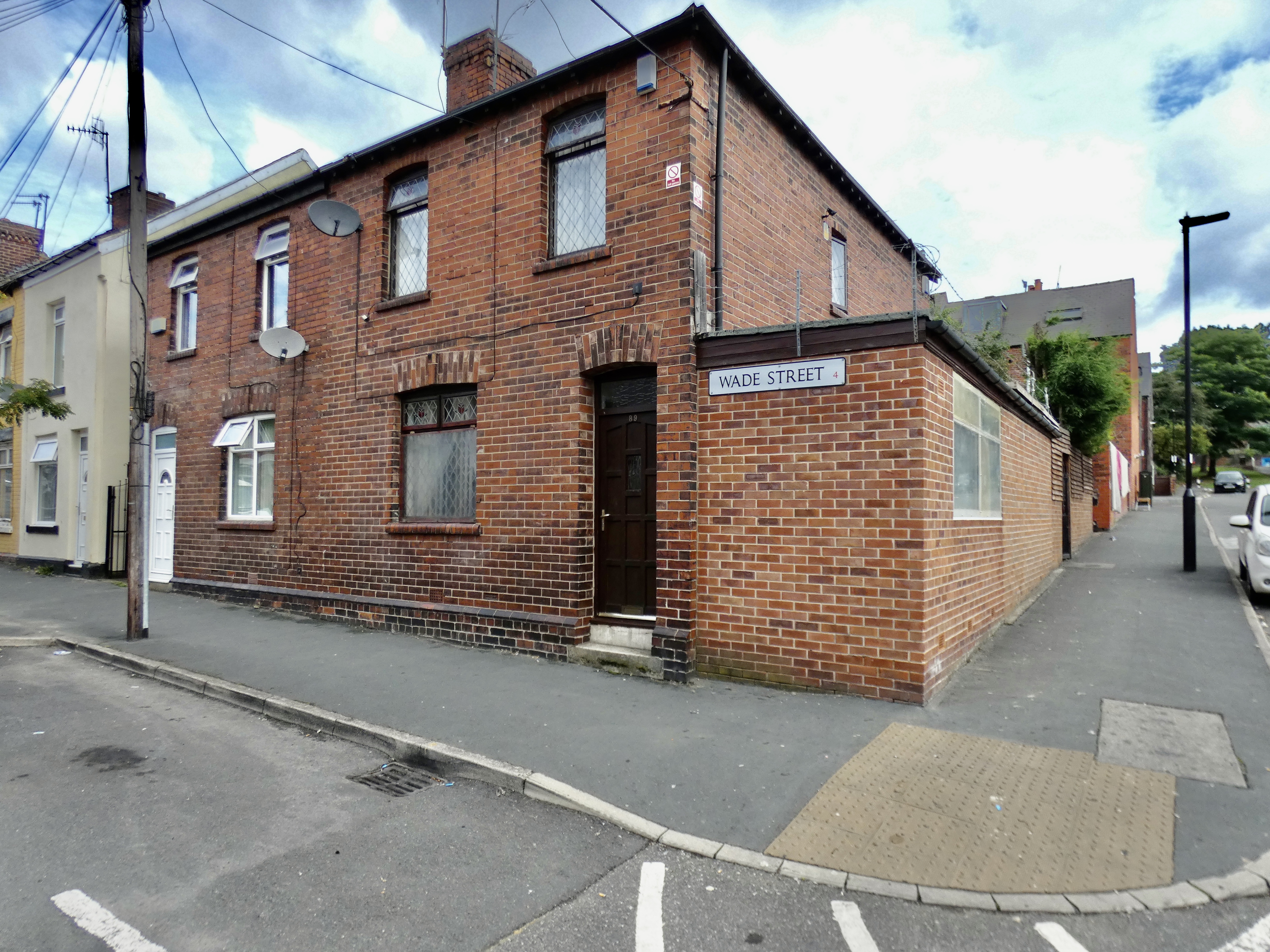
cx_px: 635
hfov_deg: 81.7
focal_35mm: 20
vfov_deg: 66.0
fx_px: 734
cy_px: 476
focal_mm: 3.6
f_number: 2.8
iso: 80
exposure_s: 1/800
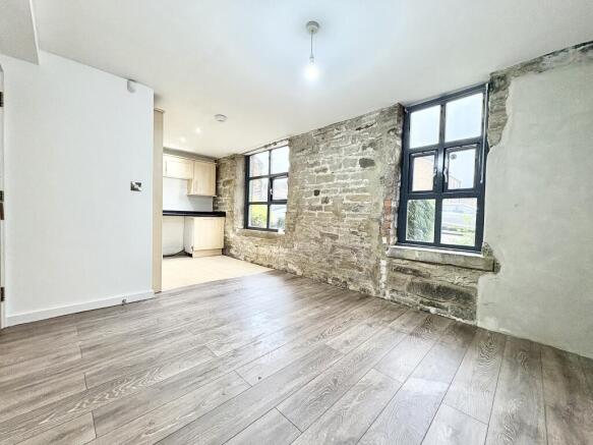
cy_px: 222
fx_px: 240
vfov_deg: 85.7
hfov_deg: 102.1
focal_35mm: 14
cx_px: 296
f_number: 2.2
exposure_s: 1/50
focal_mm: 2.22
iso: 250
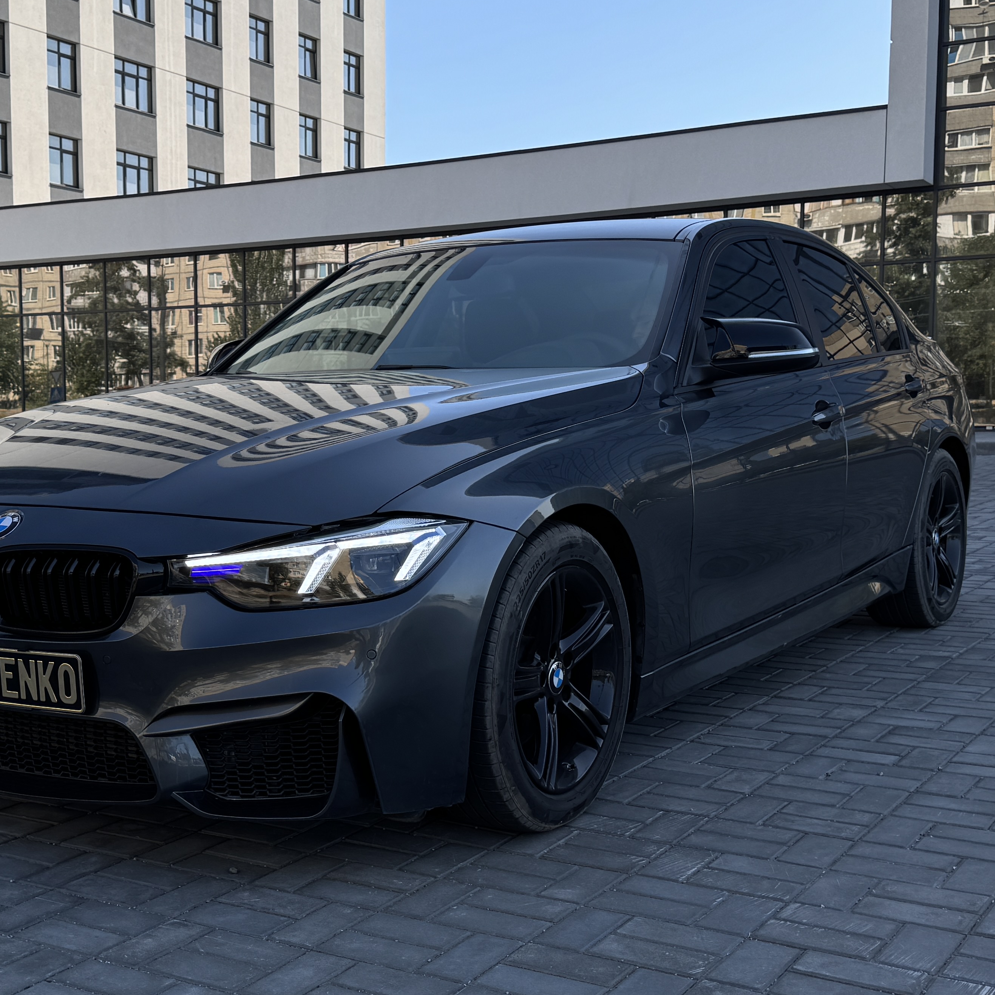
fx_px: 1496
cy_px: 562
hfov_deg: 36.7
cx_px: 408
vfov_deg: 36.7
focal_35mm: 46
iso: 80
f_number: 1.78
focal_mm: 6.76
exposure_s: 1/2252
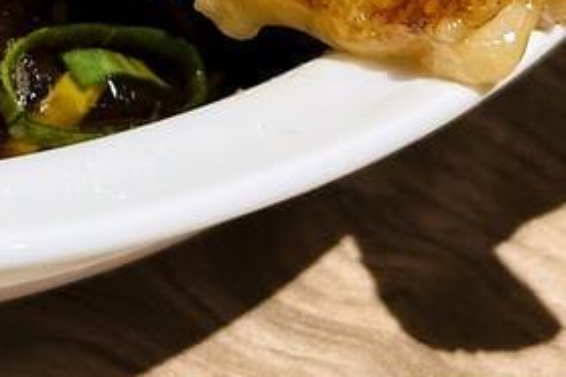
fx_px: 3380
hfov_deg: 9.5
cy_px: -268
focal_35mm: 215
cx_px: 30
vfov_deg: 6.3
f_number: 1.78
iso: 125
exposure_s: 1/60
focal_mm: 6.86
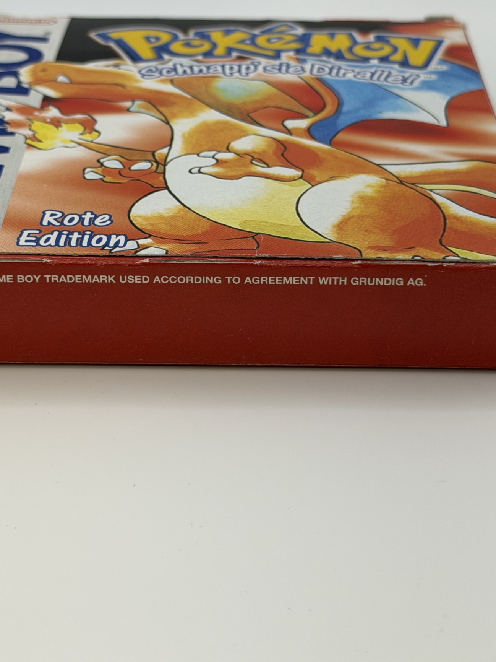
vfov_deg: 27.3
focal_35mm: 71
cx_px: 213
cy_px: 225
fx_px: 1357
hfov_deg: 20.7
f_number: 1.78
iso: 64
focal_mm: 6.76
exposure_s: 1/422
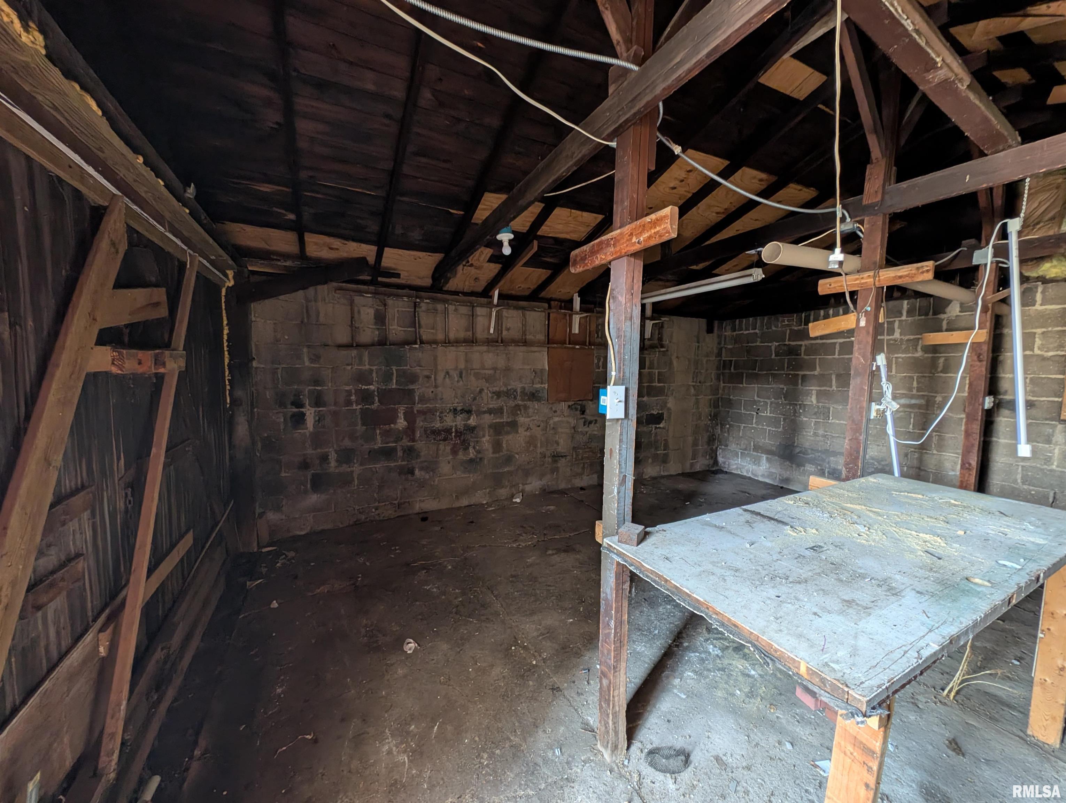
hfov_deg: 110.5
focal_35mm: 12
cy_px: 402
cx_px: 533
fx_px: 370
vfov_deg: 94.6
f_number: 1.95
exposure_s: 1/23.8
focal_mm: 2.23
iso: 206
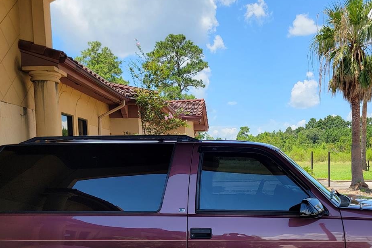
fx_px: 403
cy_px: 187
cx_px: 218
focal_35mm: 39
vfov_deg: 33.5
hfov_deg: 49.3
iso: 16
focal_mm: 6.7
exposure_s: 1/317
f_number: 1.8
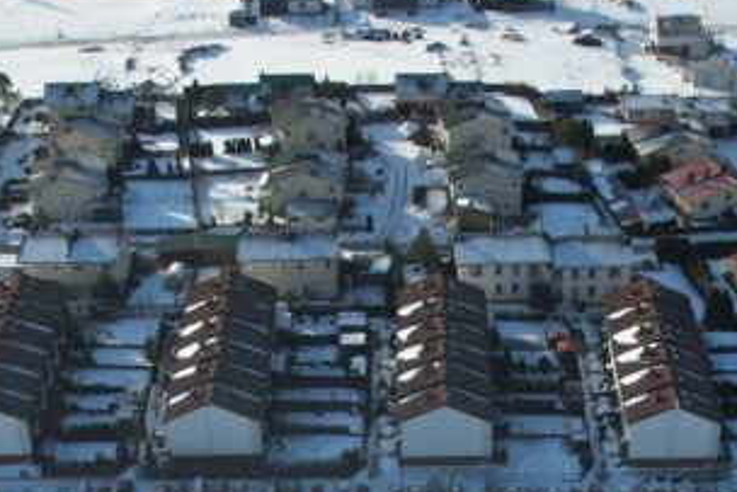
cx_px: 485
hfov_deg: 27.2
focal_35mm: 74
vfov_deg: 16.3
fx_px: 1516
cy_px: 811
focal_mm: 8.38
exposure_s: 1/1500
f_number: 2.8
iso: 100
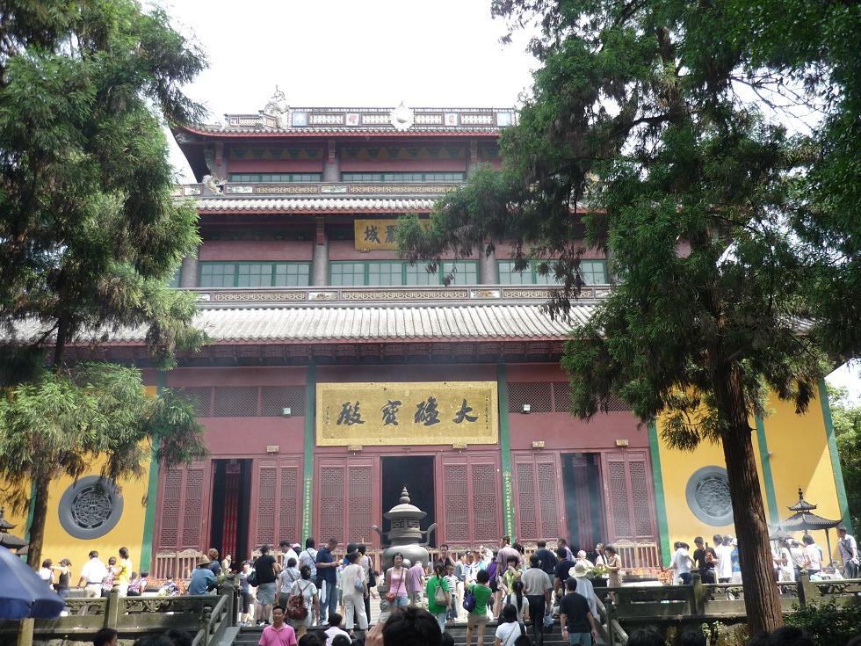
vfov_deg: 42.9
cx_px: 430
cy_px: 323
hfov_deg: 55.4
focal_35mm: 33
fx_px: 821
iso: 100
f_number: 2.8
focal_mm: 5.5
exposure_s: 1/320
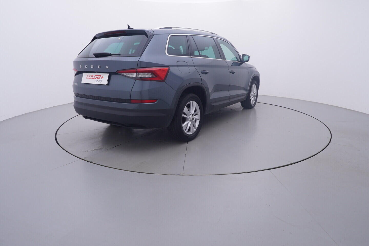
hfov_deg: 77.3
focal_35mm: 22
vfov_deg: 56.2
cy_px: 123
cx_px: 184
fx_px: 231
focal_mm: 15
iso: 200
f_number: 5
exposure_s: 1/80
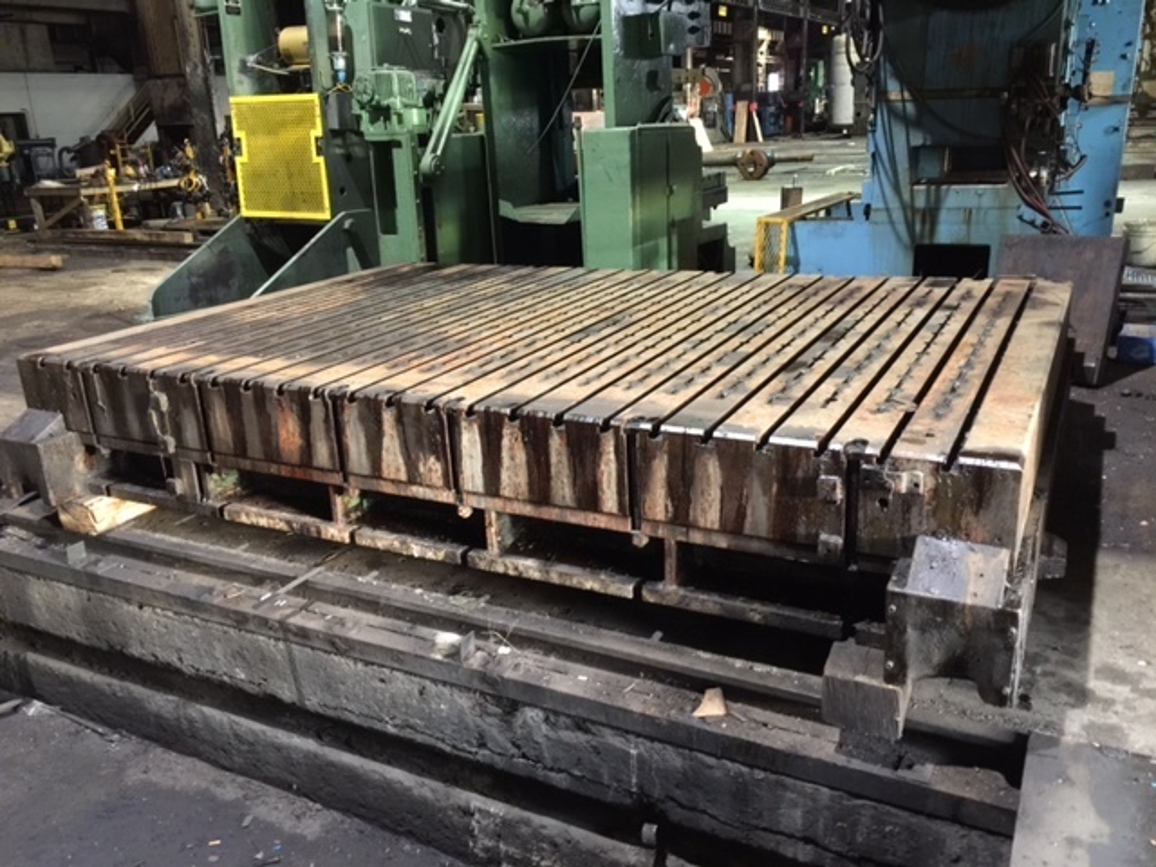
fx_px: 968
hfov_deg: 61.7
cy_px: 434
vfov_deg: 48.2
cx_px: 578
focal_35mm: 29
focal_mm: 4.15
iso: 80
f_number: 2.2
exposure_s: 1/4
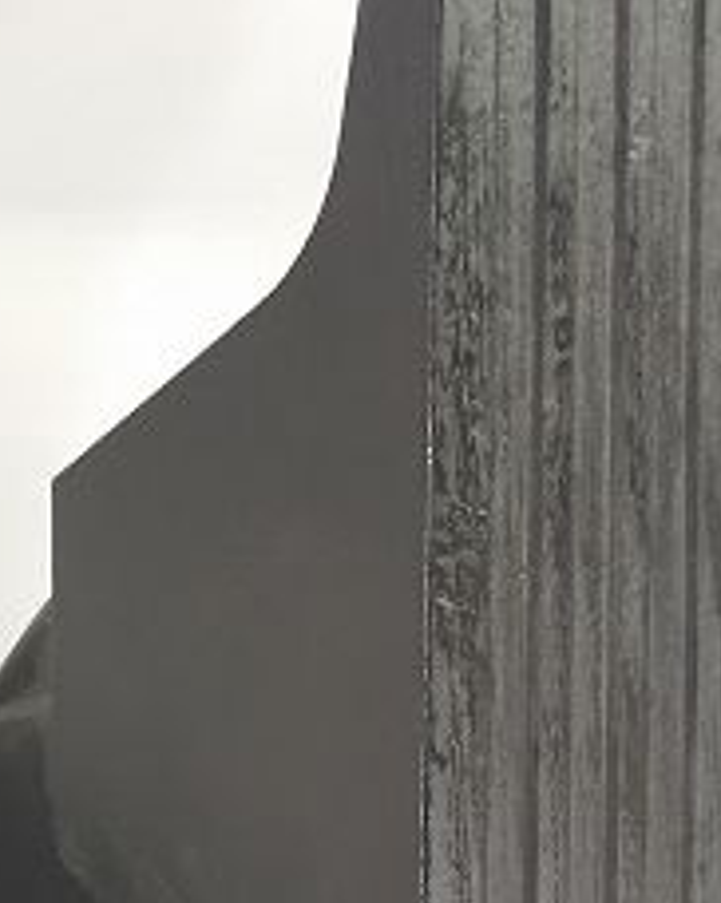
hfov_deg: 11.0
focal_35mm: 139
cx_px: 32
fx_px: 3713
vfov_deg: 13.3
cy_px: 1204
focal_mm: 4.71
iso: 281
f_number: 1.79
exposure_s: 1/50
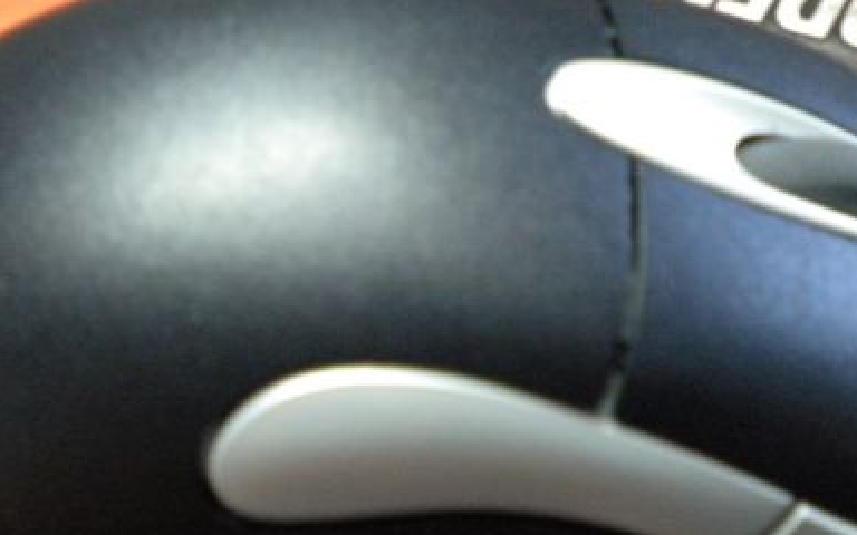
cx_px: 382
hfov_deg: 35.1
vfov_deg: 22.4
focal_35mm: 58
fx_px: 1355
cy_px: 245
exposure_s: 1/5.6
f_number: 3.1
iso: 800
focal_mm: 6.3
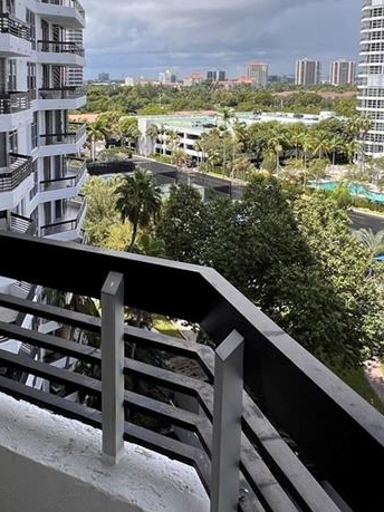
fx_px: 503
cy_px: 153
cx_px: 131
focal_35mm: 34
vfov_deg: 52.5
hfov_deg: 41.3
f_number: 1.8
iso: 32
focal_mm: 1.57
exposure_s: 1/1553
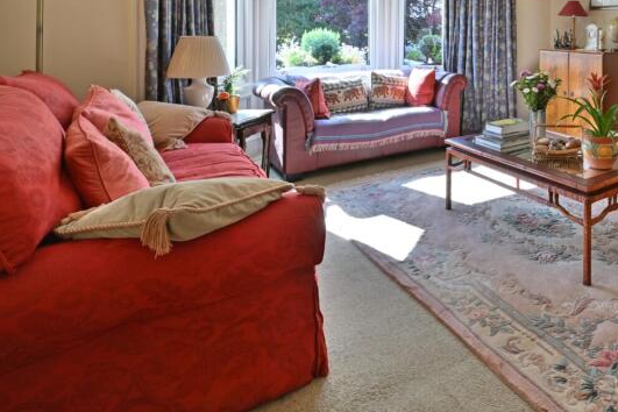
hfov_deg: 59.1
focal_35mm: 27
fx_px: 463
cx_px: 538
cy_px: 26
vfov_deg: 43.0
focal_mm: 14
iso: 125
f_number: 13
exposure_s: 1/4
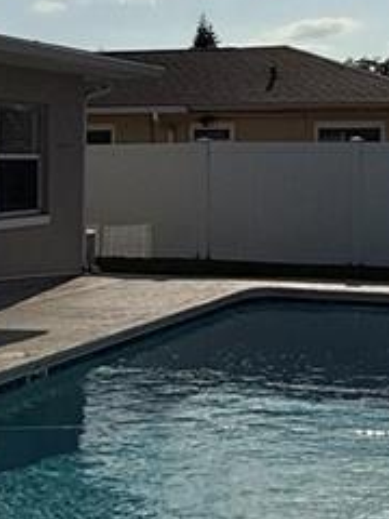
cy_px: 121
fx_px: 1049
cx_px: 287
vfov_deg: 27.3
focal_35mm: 70
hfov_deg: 20.9
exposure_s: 1/19231
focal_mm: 2.22
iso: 50
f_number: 2.2
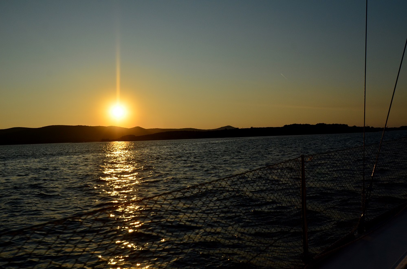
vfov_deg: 39.8
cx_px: 204
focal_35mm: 33
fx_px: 372
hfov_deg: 57.3
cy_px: 134
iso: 400
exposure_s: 1/5000
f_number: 6.3
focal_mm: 22
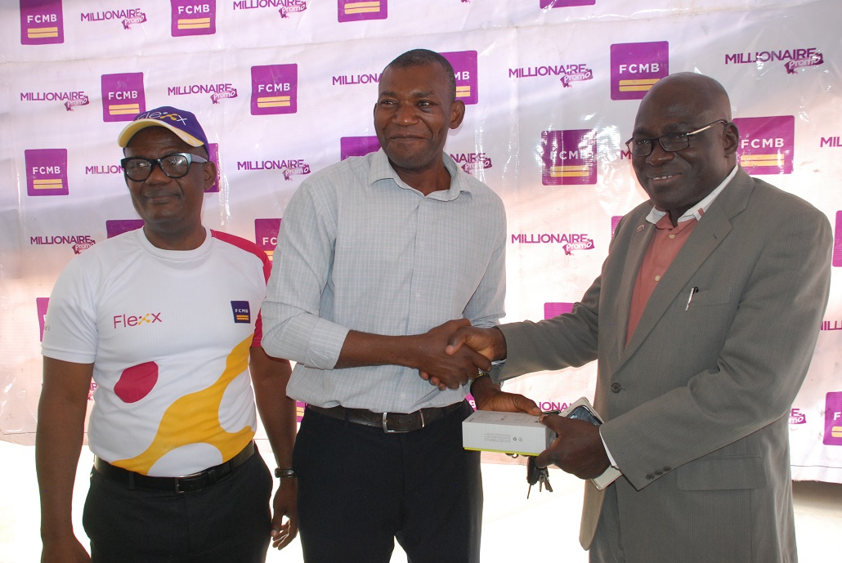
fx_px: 702
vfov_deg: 43.7
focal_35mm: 30
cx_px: 421
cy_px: 282
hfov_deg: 61.9
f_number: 4.5
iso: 640
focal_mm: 20
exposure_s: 1/60
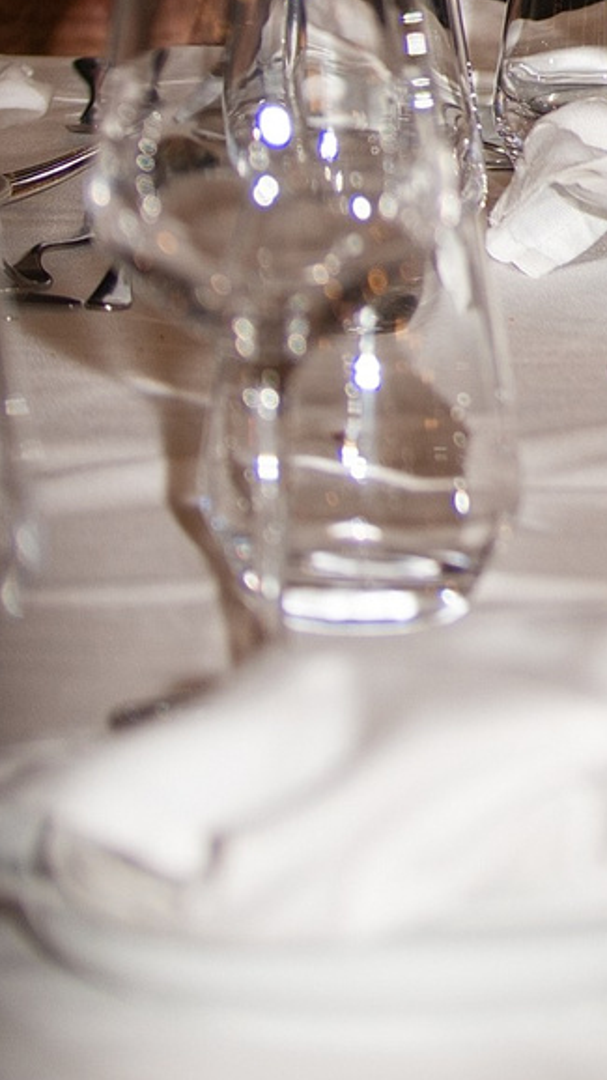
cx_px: 1927
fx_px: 9302
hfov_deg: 3.6
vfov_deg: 6.6
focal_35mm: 325
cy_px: -328
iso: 160
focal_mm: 70
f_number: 2.8
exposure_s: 1/160
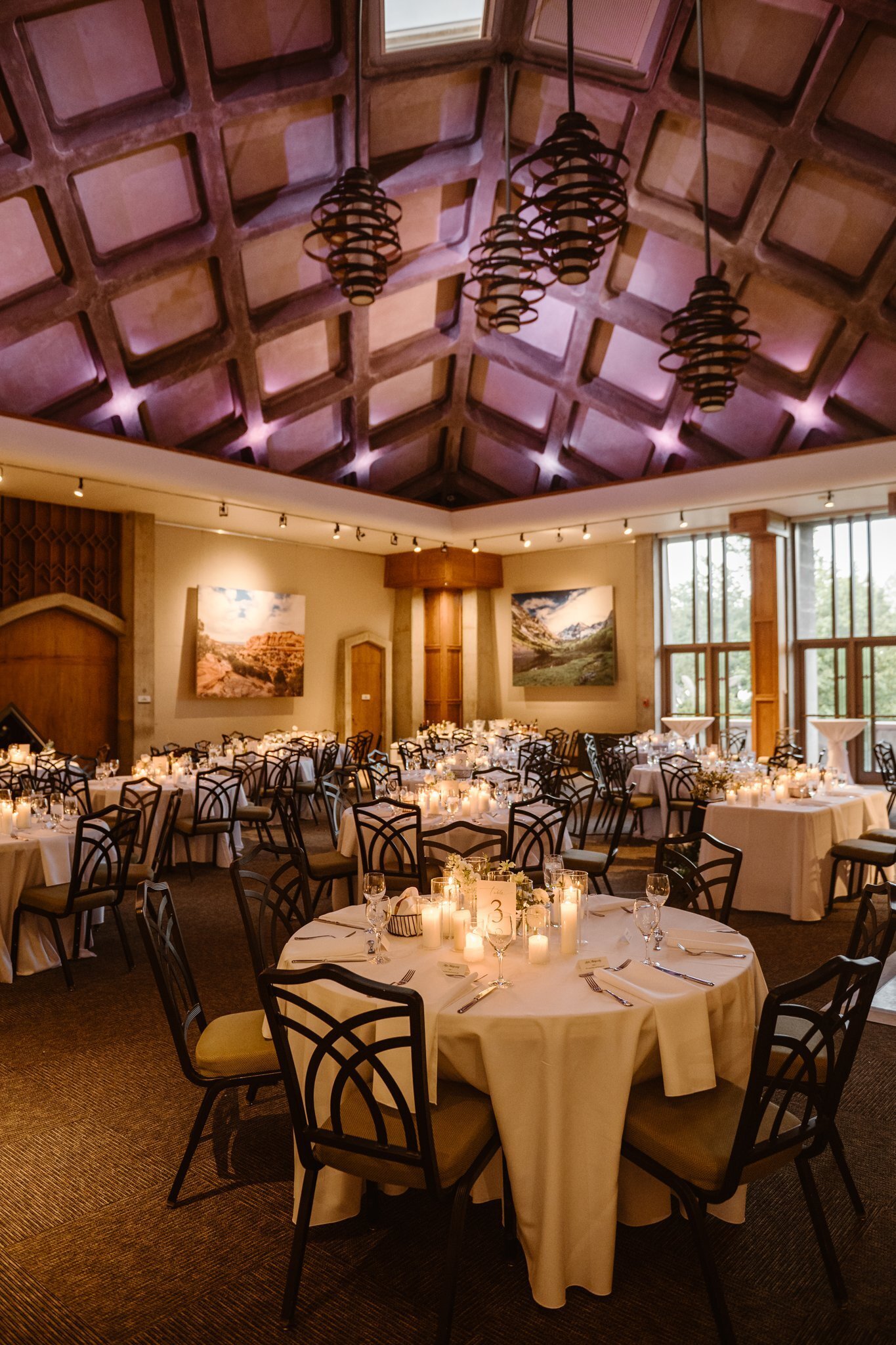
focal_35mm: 24
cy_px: 672
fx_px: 896
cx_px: 448
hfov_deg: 53.1
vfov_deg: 73.7
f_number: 2.8
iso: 1250
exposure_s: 1/160
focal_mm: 24
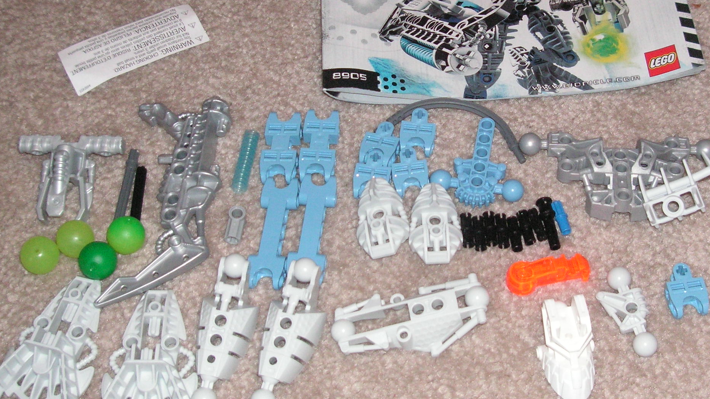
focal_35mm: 57
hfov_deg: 36.3
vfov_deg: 21.0
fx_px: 1073
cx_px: 464
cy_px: 153
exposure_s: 1/45
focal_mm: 6.3
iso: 160
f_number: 3.3
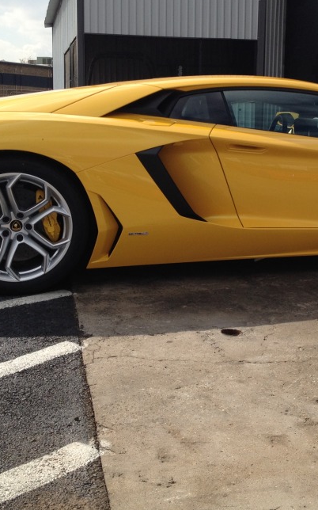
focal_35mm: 59
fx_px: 819
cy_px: 225
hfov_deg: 21.8
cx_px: 231
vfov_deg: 34.5
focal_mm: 4.3
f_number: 2.4
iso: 64
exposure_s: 1/2123
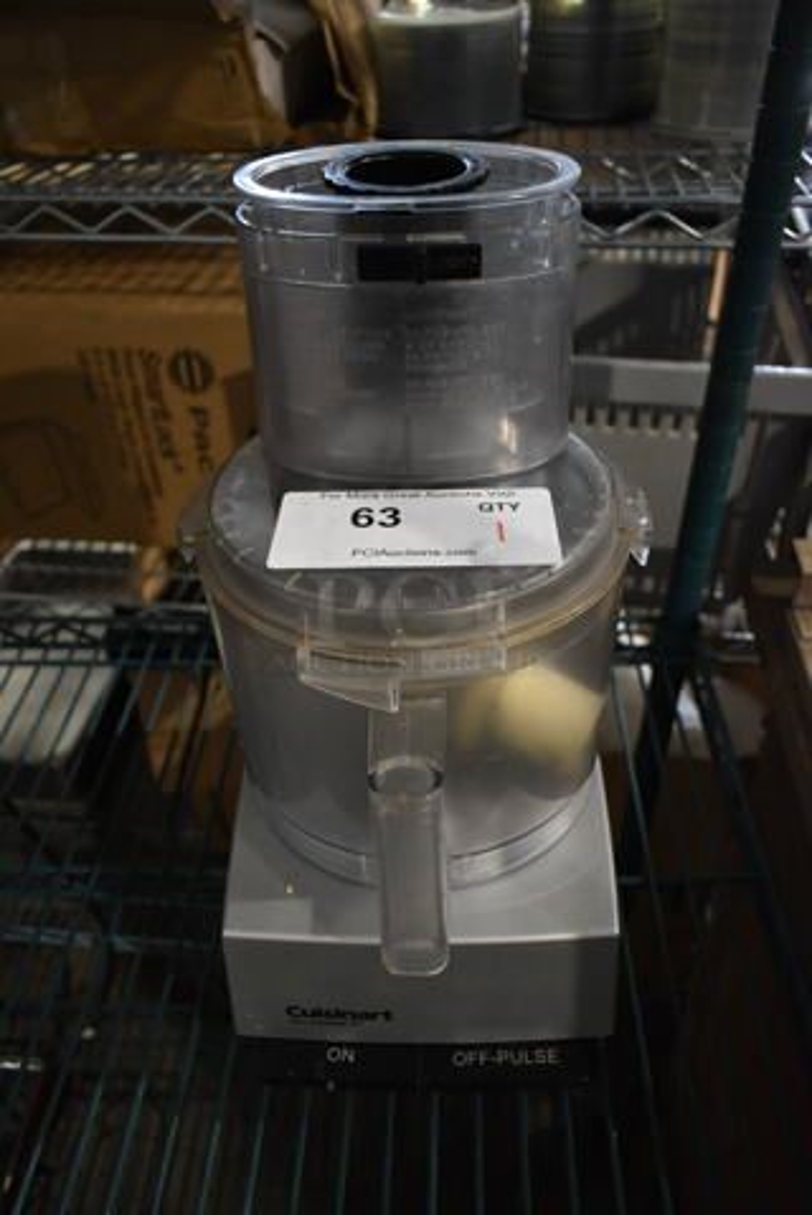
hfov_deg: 48.0
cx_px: 406
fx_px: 912
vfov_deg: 67.4
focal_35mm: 27
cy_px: 608
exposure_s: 1/30
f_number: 3.5
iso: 1100
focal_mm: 18
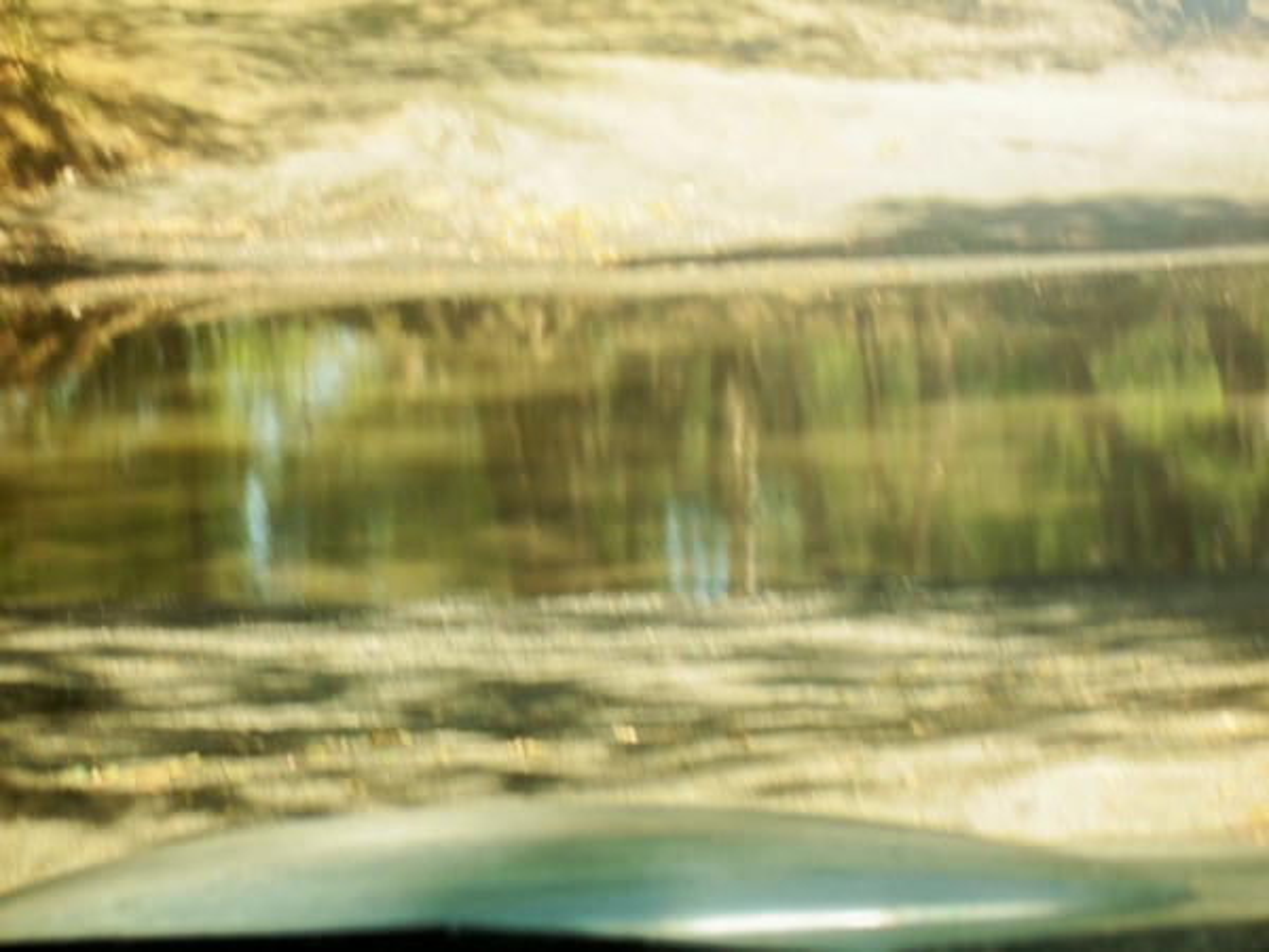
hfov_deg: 14.9
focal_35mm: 132
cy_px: 476
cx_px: 634
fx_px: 4839
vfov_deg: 11.2
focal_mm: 22
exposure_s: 1/125
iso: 140
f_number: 4.8
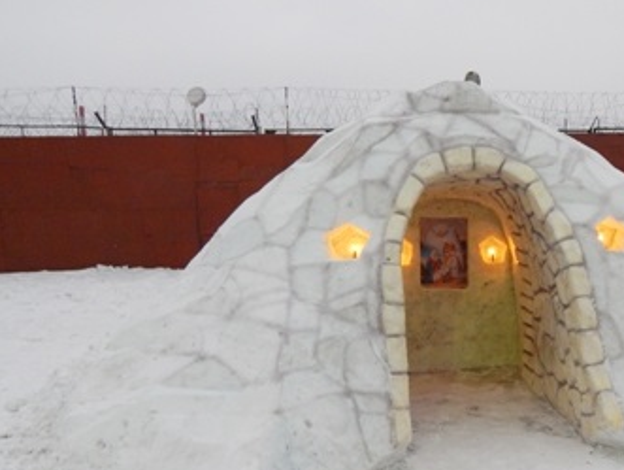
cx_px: 484
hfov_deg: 47.8
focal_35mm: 37
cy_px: 302
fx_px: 668
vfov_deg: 38.4
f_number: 3
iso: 400
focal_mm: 4
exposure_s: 1/15
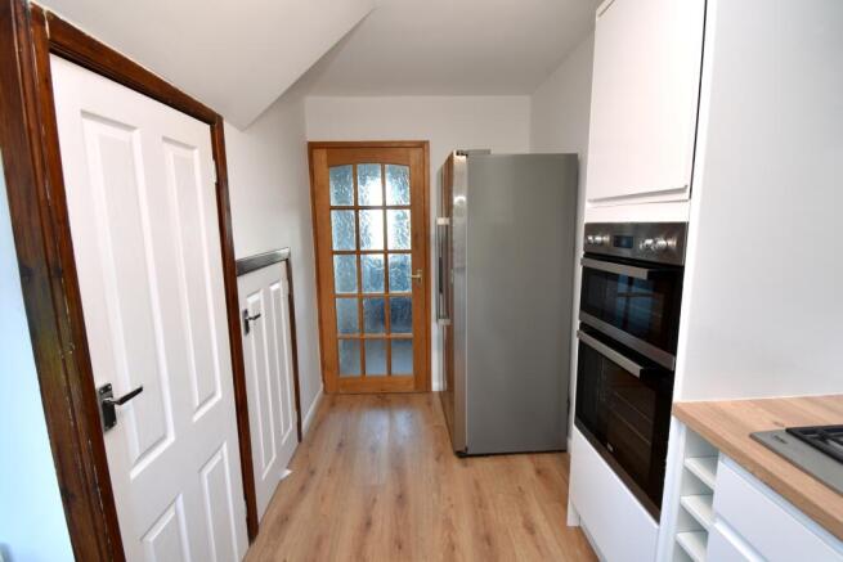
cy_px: 281
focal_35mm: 15
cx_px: 422
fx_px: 351
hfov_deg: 100.4
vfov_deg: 77.4
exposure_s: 1/10
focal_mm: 10
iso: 100
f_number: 4.5
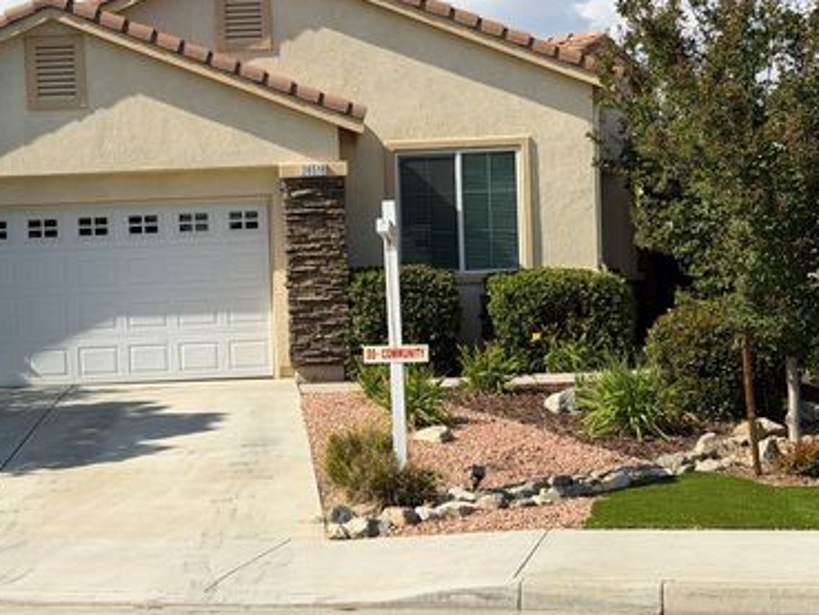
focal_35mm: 65
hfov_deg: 29.6
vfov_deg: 22.6
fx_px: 1538
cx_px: 277
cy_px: 272
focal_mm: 6.76
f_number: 1.78
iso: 64
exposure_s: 1/6024
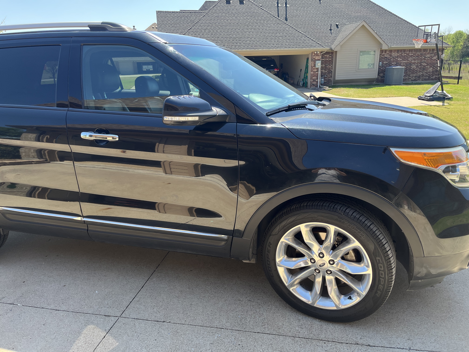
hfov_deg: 67.3
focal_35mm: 26
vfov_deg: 53.1
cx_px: 234
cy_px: 176
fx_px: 352
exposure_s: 1/723
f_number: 1.6
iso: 50
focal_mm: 5.1
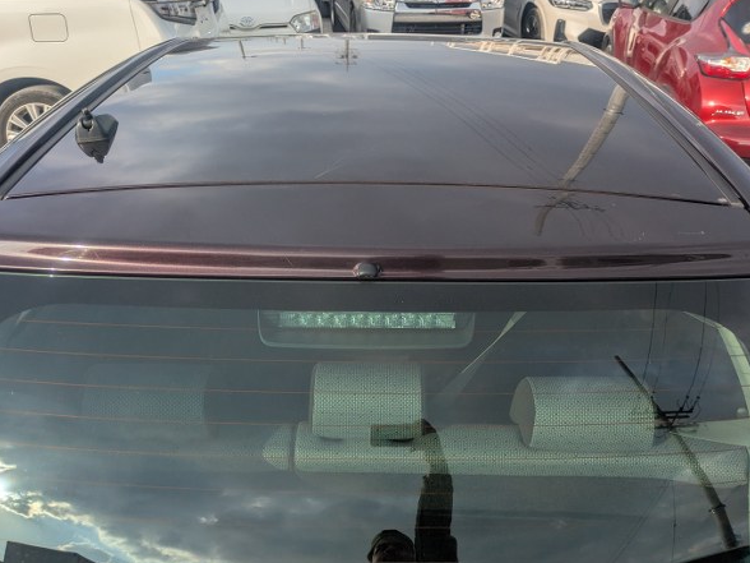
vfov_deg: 41.8
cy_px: 277
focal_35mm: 34
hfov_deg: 54.0
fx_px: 737
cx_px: 383
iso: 47
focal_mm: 5.43
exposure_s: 1/1045
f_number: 1.89
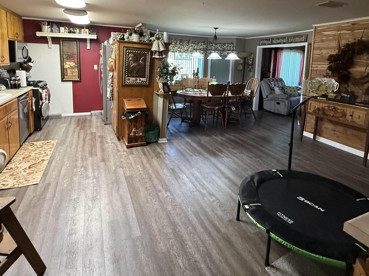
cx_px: 188
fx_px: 224
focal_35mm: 21
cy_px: 92
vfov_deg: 61.9
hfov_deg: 79.0
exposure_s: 1/120
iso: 640
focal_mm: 2.22
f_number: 2.2
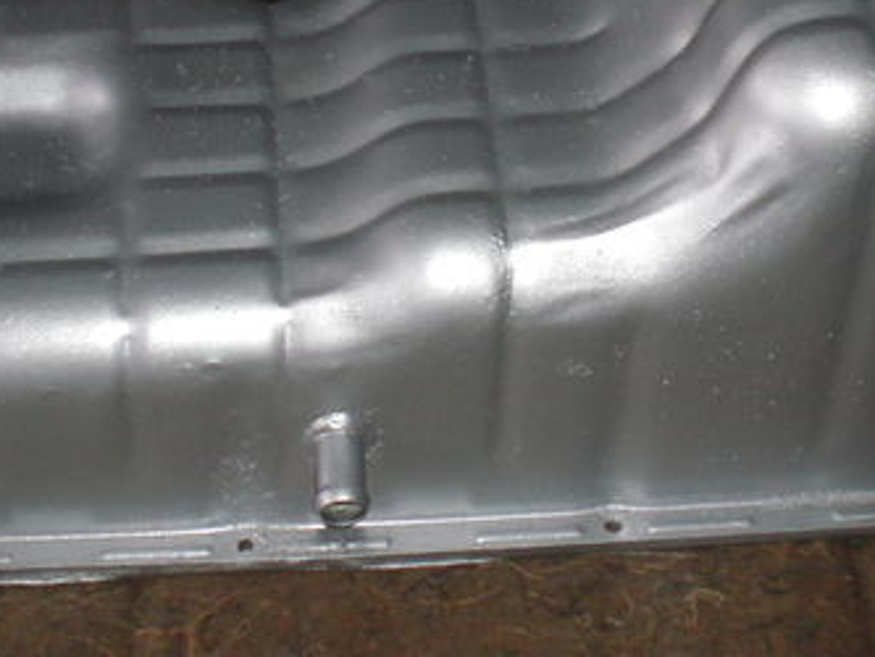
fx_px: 1846
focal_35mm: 73
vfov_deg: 20.0
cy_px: 173
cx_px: 447
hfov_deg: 26.7
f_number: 3.1
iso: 200
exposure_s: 1/60
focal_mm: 6.3
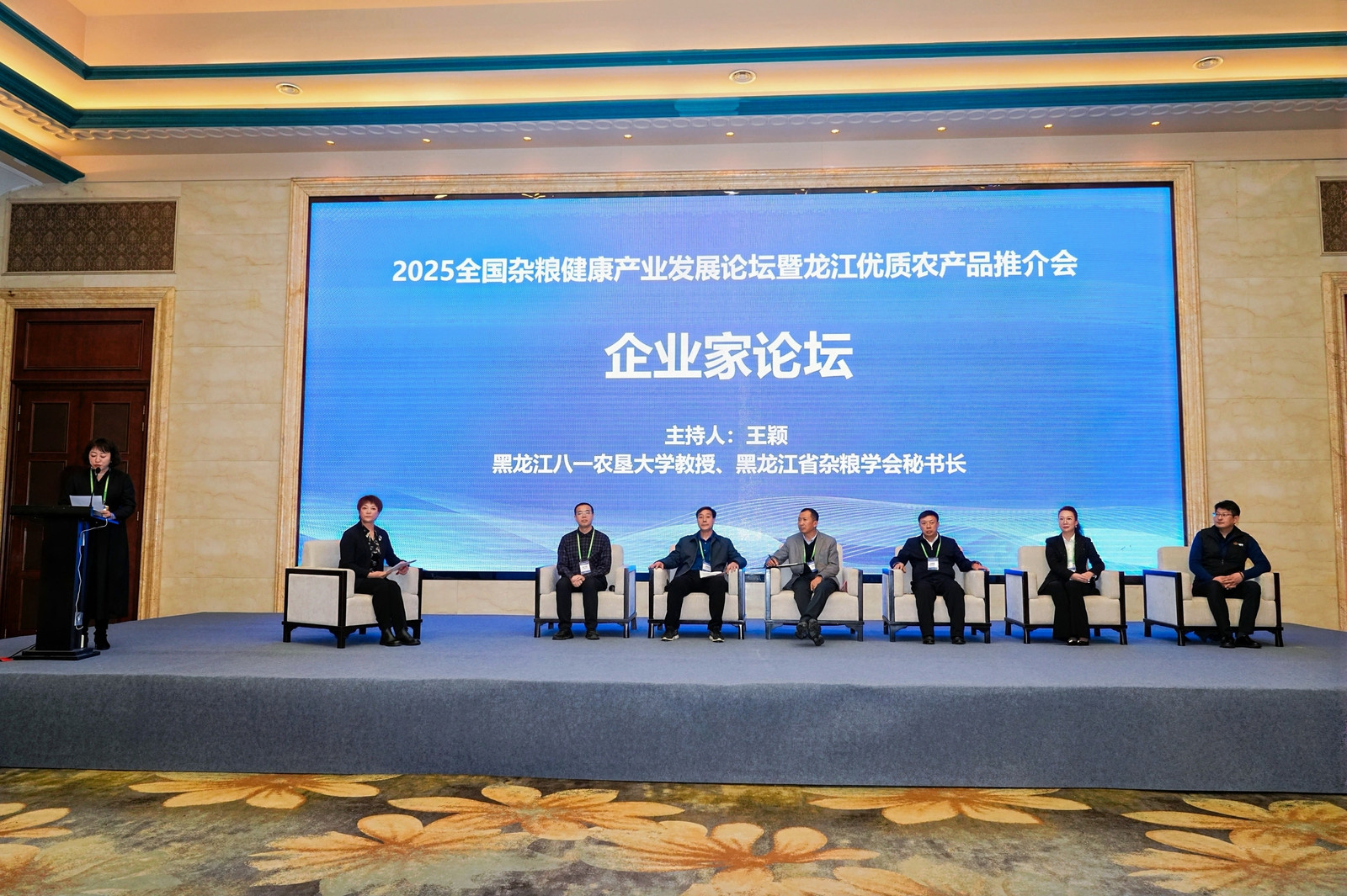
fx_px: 935
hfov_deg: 71.5
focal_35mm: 25
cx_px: 674
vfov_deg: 51.2
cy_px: 448
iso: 1000
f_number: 4.5
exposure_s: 1/160
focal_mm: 25
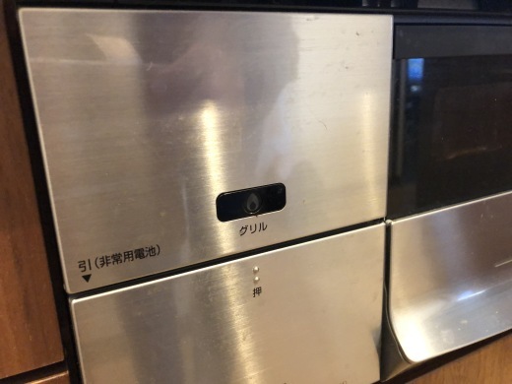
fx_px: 414
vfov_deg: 49.7
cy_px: 192
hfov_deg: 63.4
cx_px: 256
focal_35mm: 28
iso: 500
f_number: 1.8
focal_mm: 3.99
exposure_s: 1/33
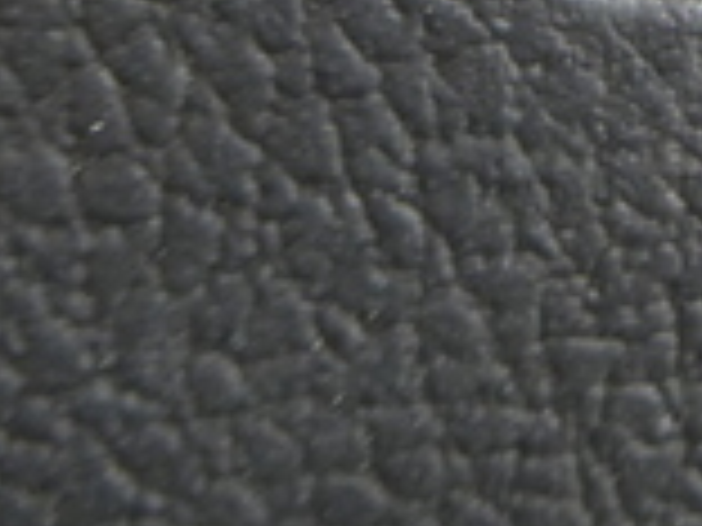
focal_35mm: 123
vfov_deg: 10.5
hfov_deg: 15.0
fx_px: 2494
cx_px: 994
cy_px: -697
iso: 125
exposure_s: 1/60
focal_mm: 4.3
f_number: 3.3
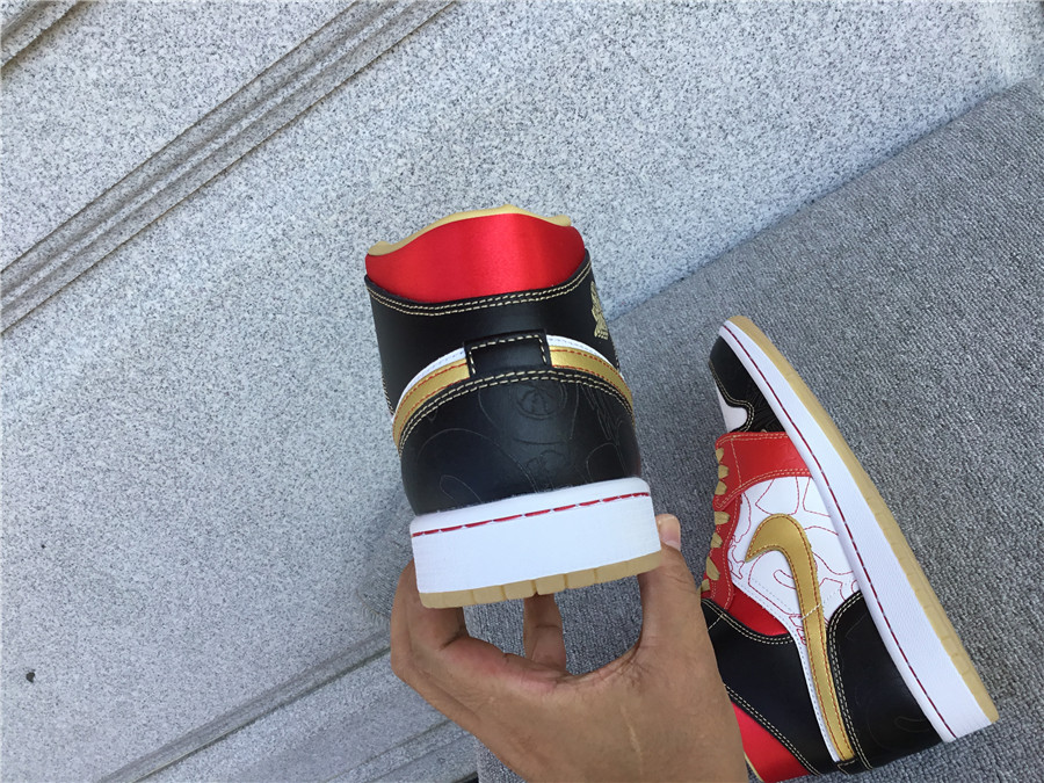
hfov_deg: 58.4
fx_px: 935
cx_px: 522
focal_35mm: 31
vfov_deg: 45.4
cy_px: 392
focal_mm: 3.3
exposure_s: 1/345
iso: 25
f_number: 2.4
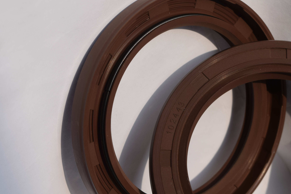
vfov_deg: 9.2
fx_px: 1204
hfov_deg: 13.8
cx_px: 172
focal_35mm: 149
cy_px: 129
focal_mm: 48
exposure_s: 1/320
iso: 200
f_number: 8
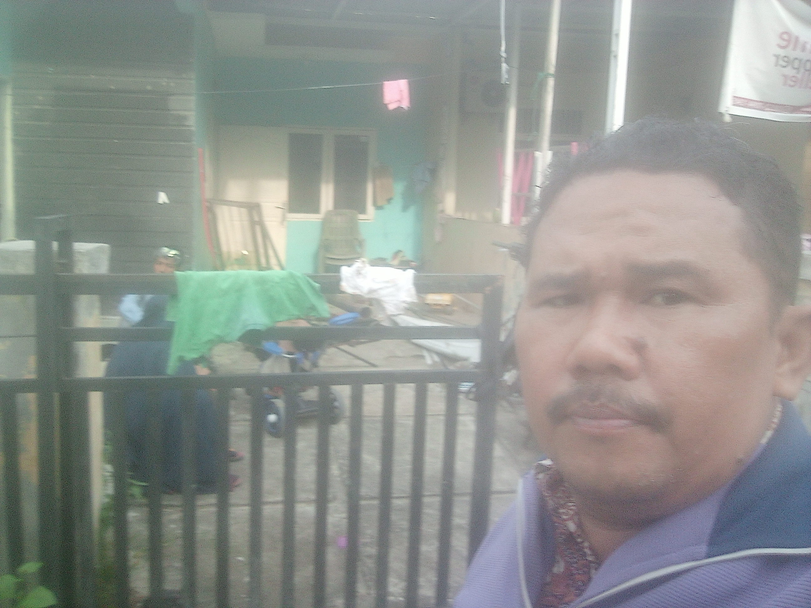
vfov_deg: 49.7
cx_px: 406
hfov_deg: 63.4
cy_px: 304
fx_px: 656
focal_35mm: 28
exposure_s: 1/100
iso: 101
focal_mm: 2.64
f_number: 2
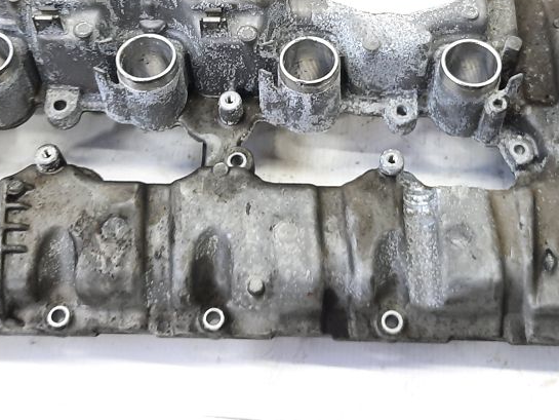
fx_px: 888
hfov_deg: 34.9
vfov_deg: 25.7
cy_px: 43
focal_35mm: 55
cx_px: 321
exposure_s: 1/60
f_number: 2
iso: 125
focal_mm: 4.6
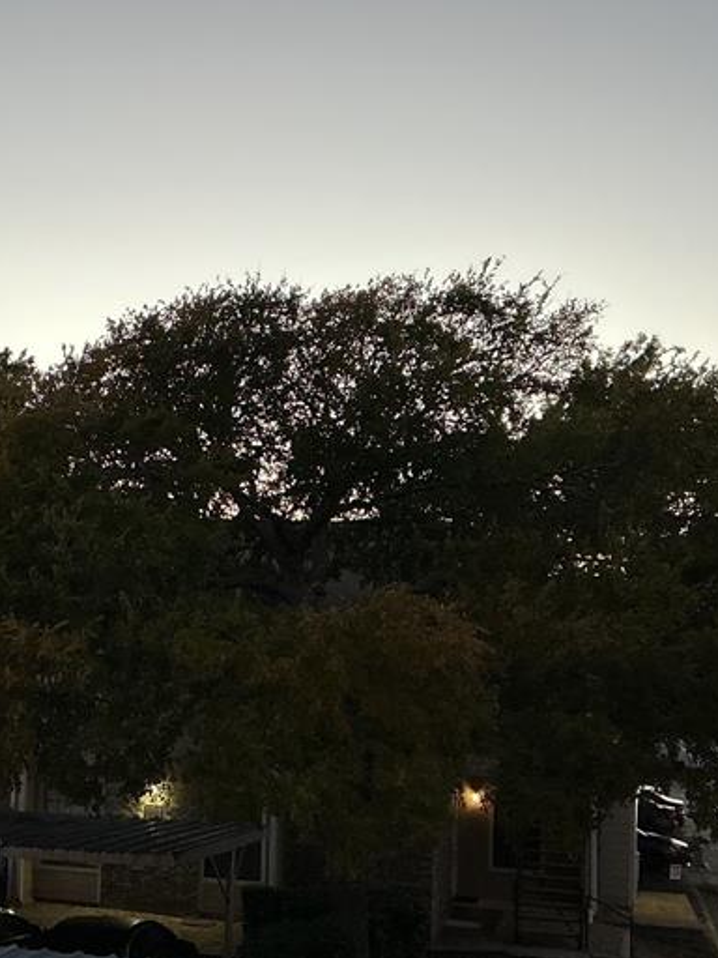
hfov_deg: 24.8
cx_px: 144
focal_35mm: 58
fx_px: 1604
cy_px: 552
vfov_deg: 33.2
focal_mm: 3
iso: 50
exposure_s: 1/120
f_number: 1.8
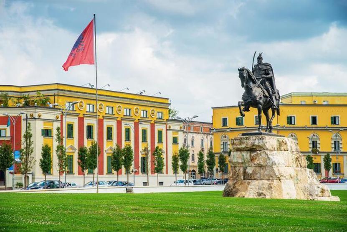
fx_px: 820
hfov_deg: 23.9
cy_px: 116
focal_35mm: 85
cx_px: 174
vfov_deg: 16.1
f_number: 7.1
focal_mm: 85
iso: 100
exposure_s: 1/160
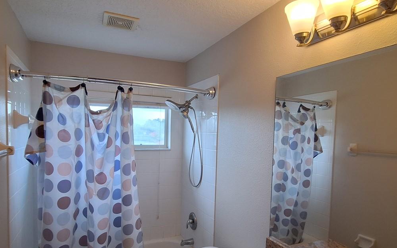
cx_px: 197
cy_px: 155
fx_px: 238
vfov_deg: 54.4
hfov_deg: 79.7
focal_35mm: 22
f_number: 2.2
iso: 50
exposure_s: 1/60
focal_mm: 1.74
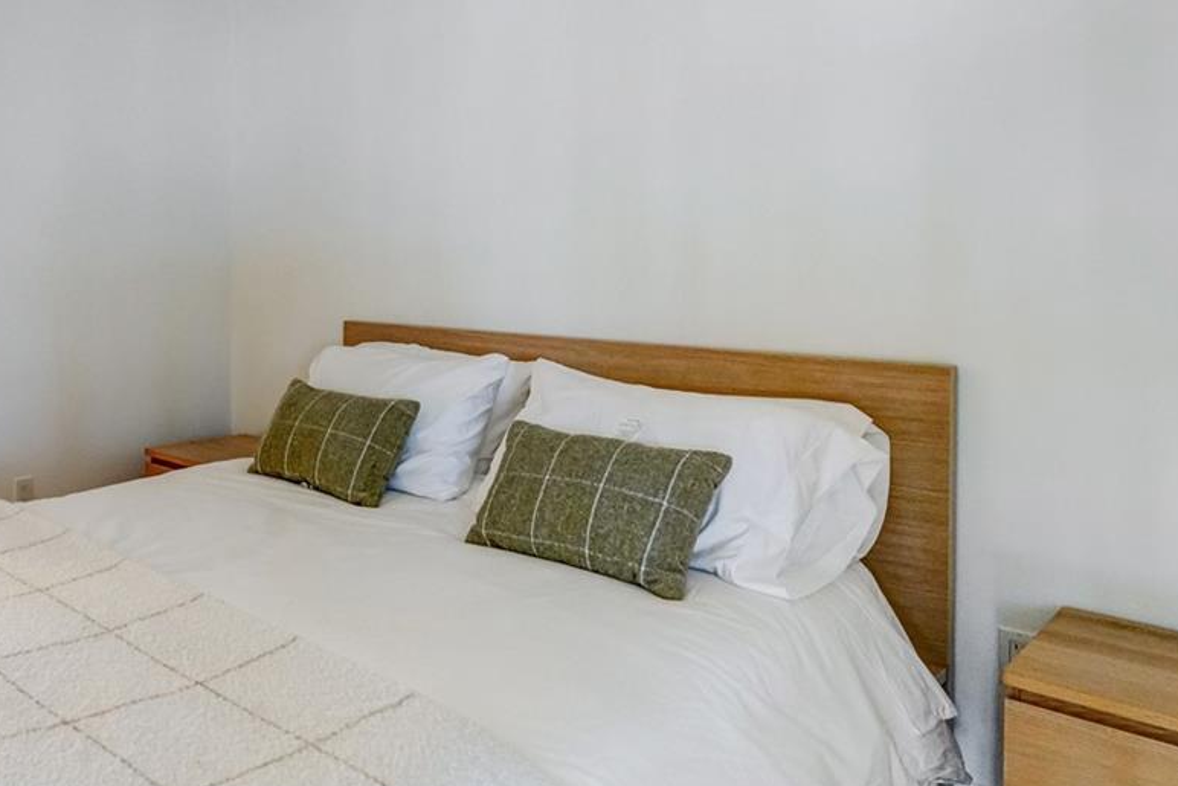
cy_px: 273
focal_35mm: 29
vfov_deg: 44.4
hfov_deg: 56.3
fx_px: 949
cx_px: 151
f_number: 9
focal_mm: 14
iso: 1250
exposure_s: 1/30
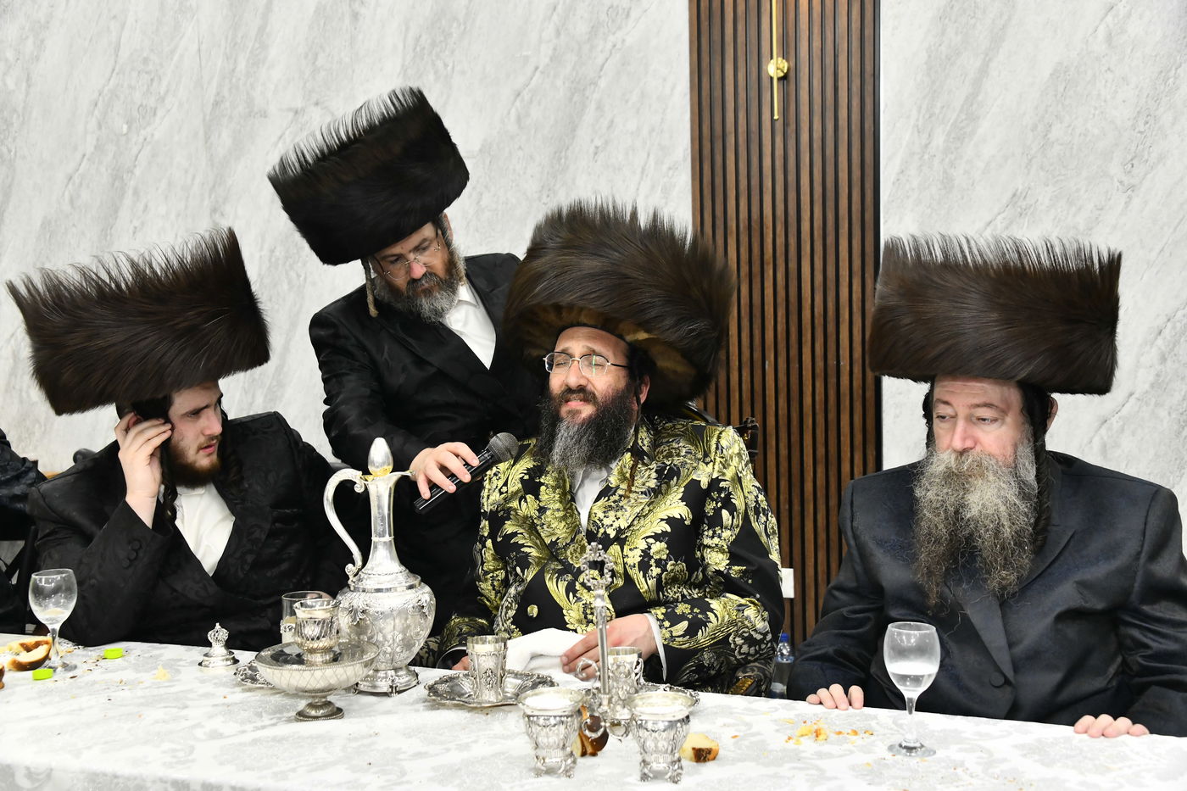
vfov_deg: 29.9
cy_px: 396
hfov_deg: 43.6
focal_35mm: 45
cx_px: 594
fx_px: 1483
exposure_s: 1/250
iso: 2000
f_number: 5.6
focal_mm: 45
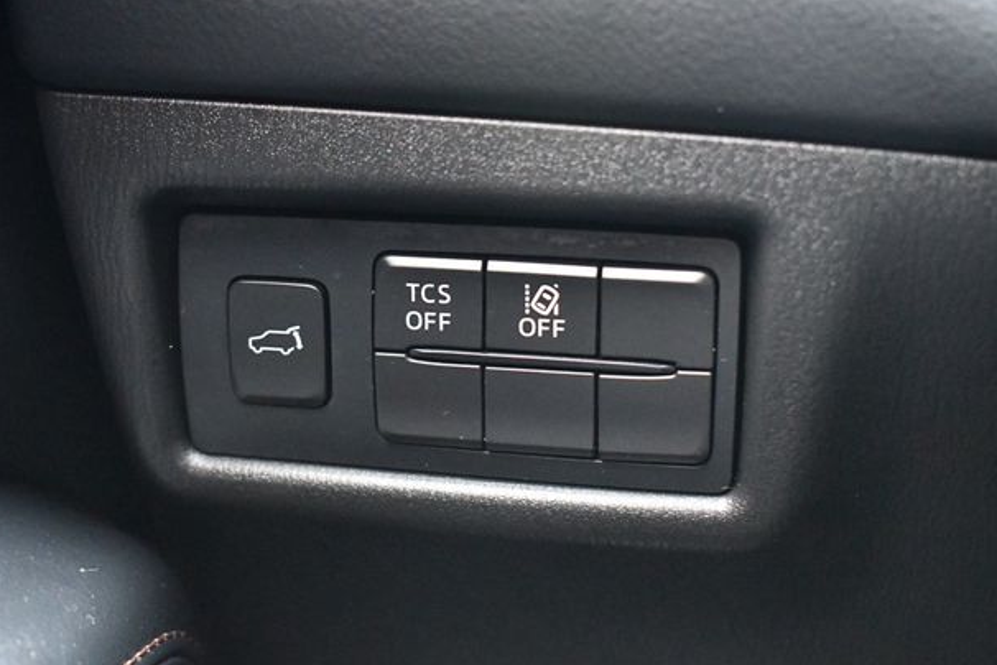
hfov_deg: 35.1
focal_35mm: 57
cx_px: 510
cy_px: 334
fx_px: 1578
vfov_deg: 23.8
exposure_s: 1/50
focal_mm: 36
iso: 12800
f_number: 4.8
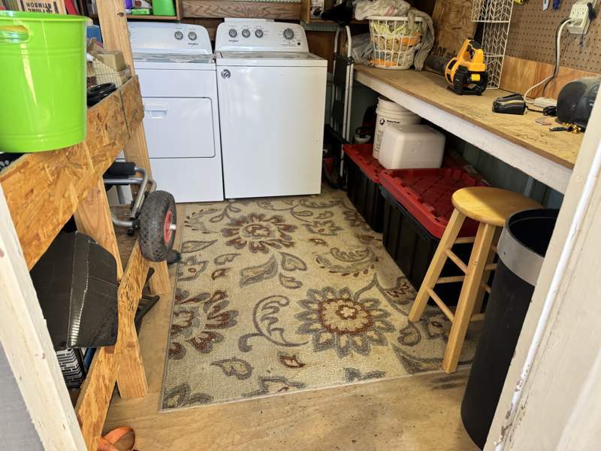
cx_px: 300
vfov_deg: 56.8
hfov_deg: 71.6
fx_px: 417
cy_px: 226
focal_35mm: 24
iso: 200
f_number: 1.78
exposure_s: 1/120
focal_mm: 6.76
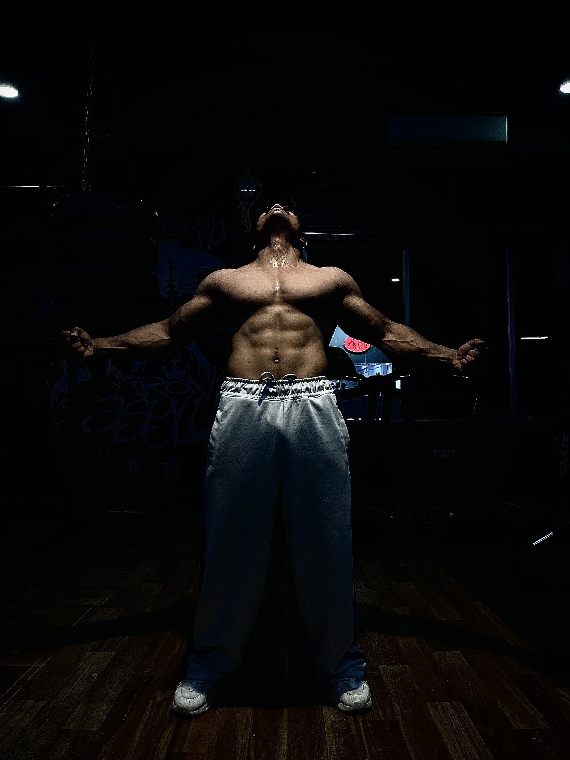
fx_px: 549
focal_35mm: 25
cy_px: 380
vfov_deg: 69.4
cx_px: 285
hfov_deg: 54.9
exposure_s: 1/100
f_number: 1.6
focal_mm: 5.1
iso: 64
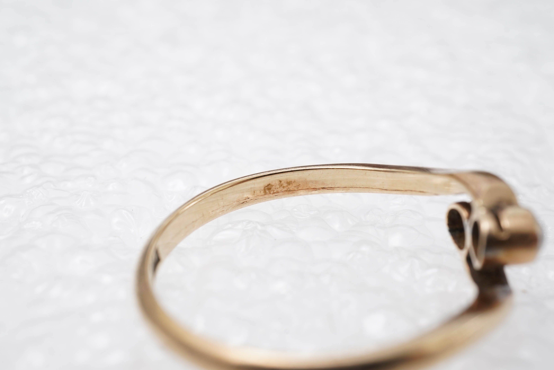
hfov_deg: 43.6
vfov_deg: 29.9
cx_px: 277
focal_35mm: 45
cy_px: 185
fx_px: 692
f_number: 20
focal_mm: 30
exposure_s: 1/125
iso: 500
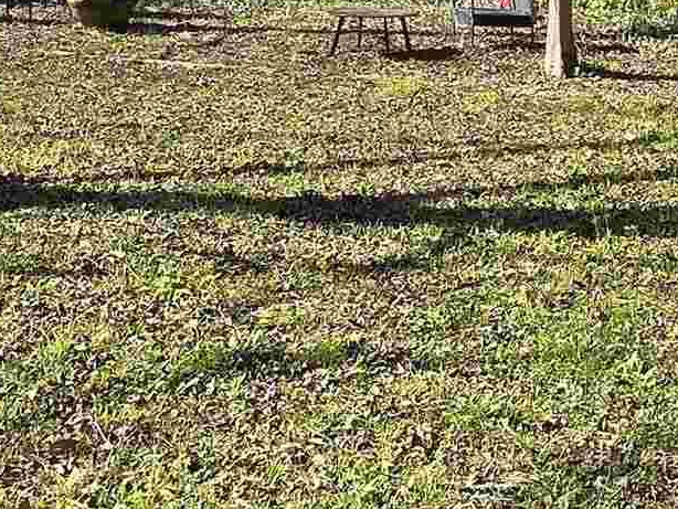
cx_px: 728
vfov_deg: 21.9
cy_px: 24
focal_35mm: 65
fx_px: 1274
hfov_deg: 27.5
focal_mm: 2.2
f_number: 2.2
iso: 50
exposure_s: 1/1167
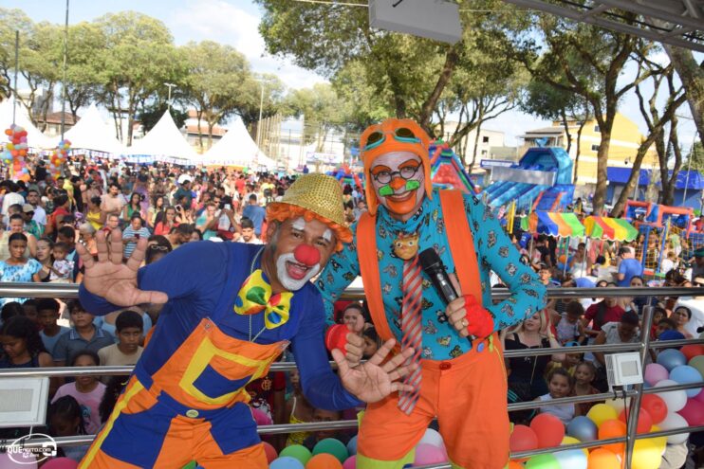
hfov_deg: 67.4
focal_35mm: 27
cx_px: 352
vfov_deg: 47.9
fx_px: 528
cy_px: 234
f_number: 6.3
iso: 100
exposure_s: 1/200
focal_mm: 18
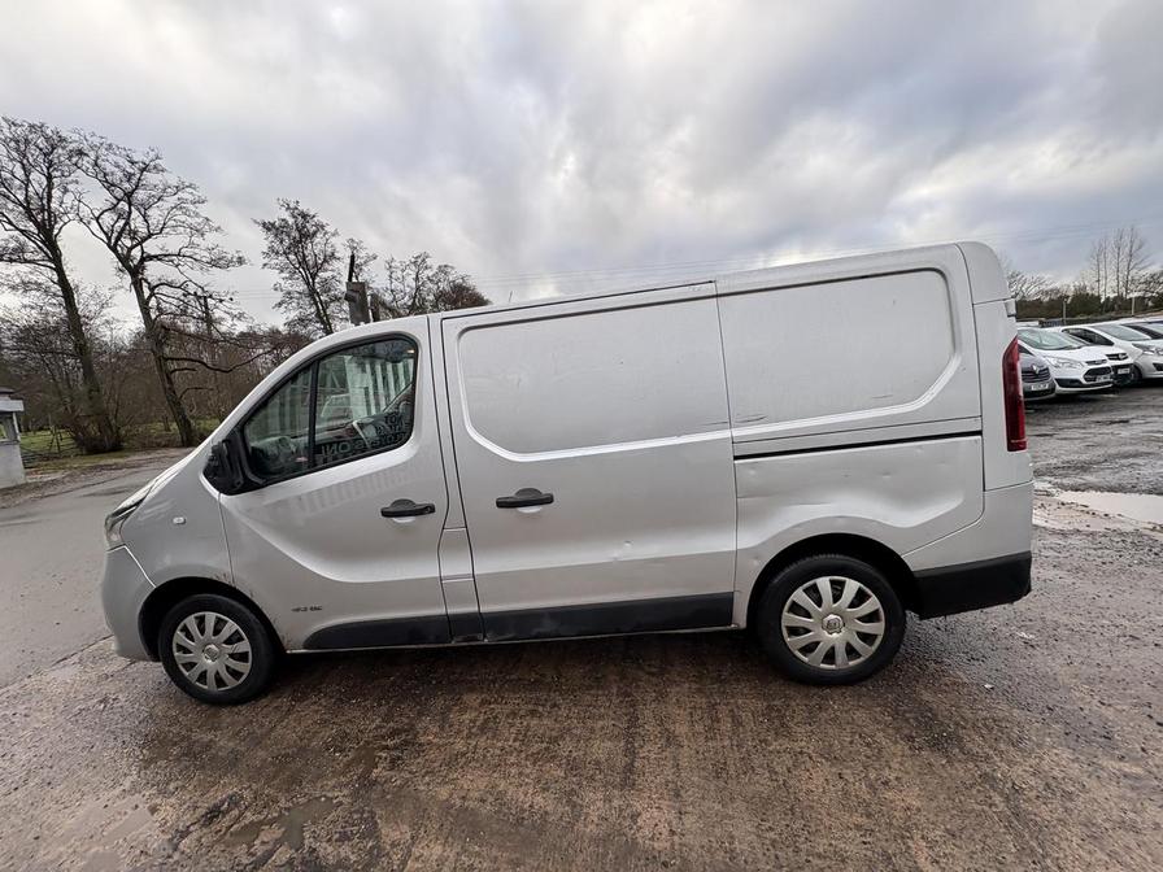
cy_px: 436
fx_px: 470
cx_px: 582
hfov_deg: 102.1
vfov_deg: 85.7
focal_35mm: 14
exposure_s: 1/298
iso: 40
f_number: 2.2
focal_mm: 2.22
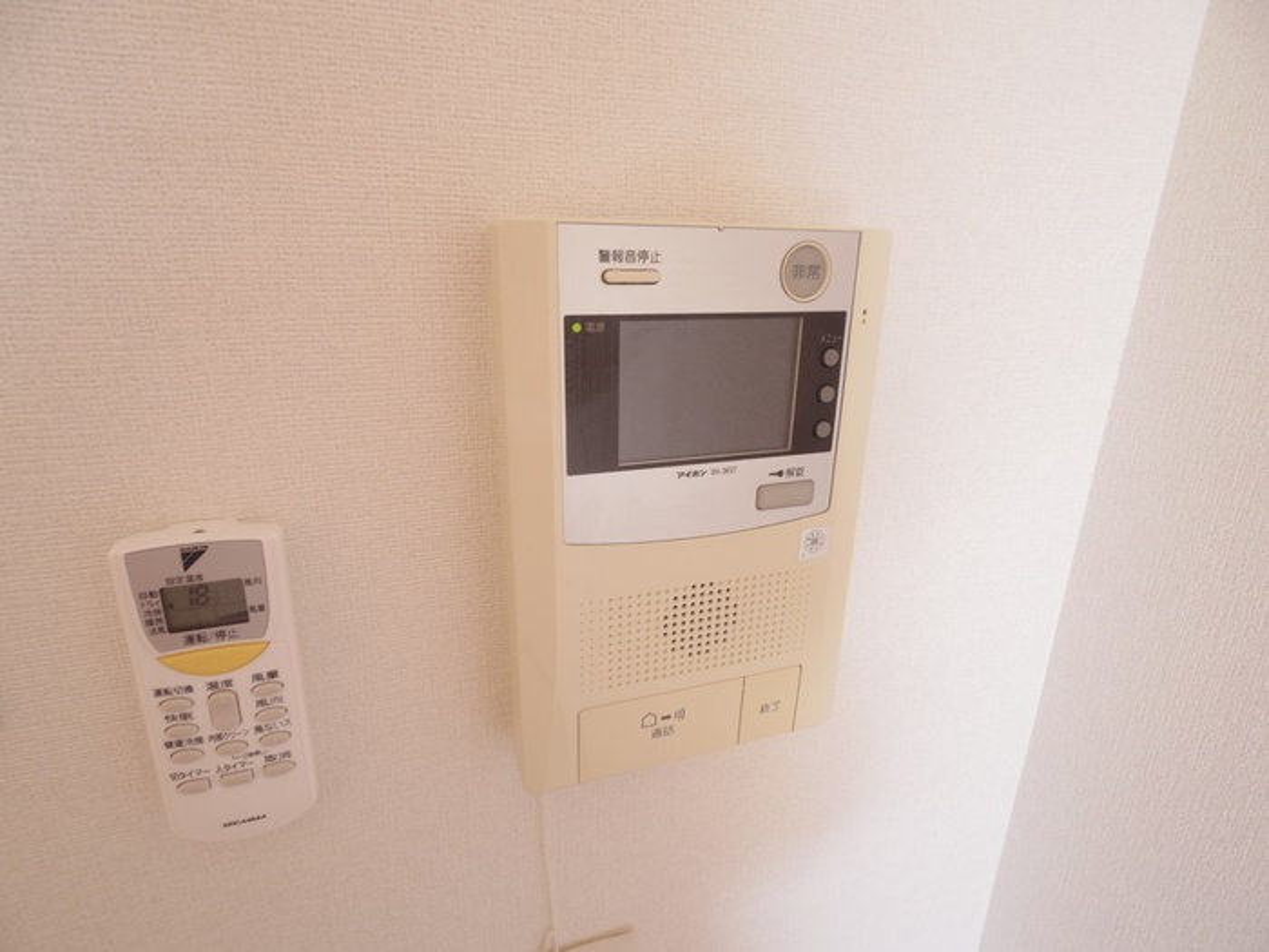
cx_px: 634
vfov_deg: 74.7
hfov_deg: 91.0
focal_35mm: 17
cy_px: 476
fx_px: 623
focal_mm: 3.8
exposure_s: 1/30
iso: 125
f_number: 3.7
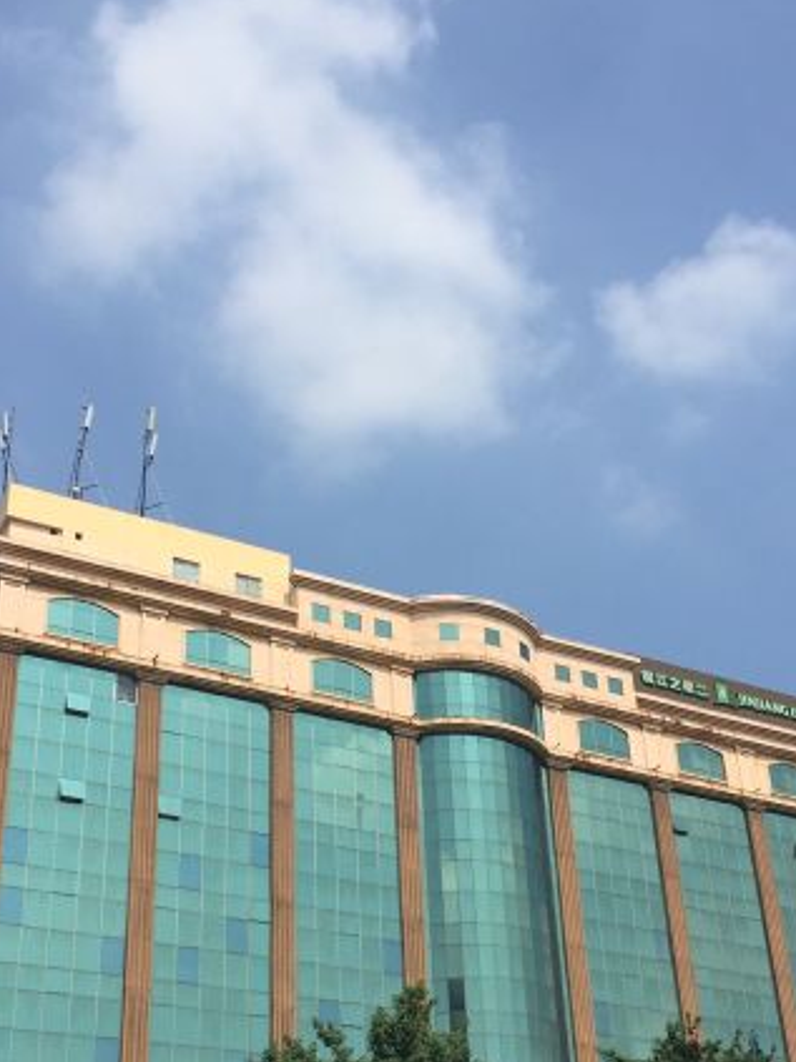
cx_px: 375
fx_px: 1472
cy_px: 663
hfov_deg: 30.2
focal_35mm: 48
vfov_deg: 39.4
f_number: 2.2
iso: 32
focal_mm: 4.15
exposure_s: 1/2825
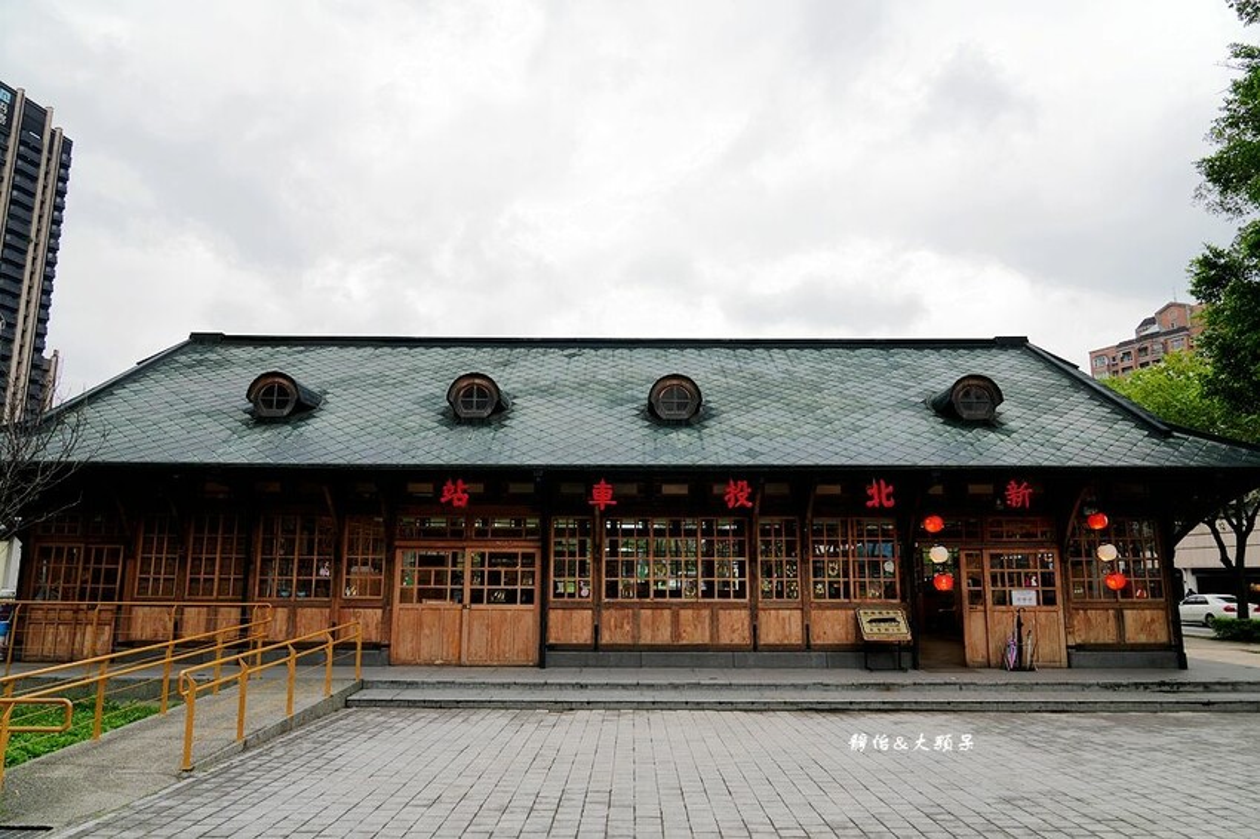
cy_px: 420
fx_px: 840
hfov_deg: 73.8
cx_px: 630
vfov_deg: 53.1
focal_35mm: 24
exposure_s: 1/100
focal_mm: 24
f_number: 7.1
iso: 100
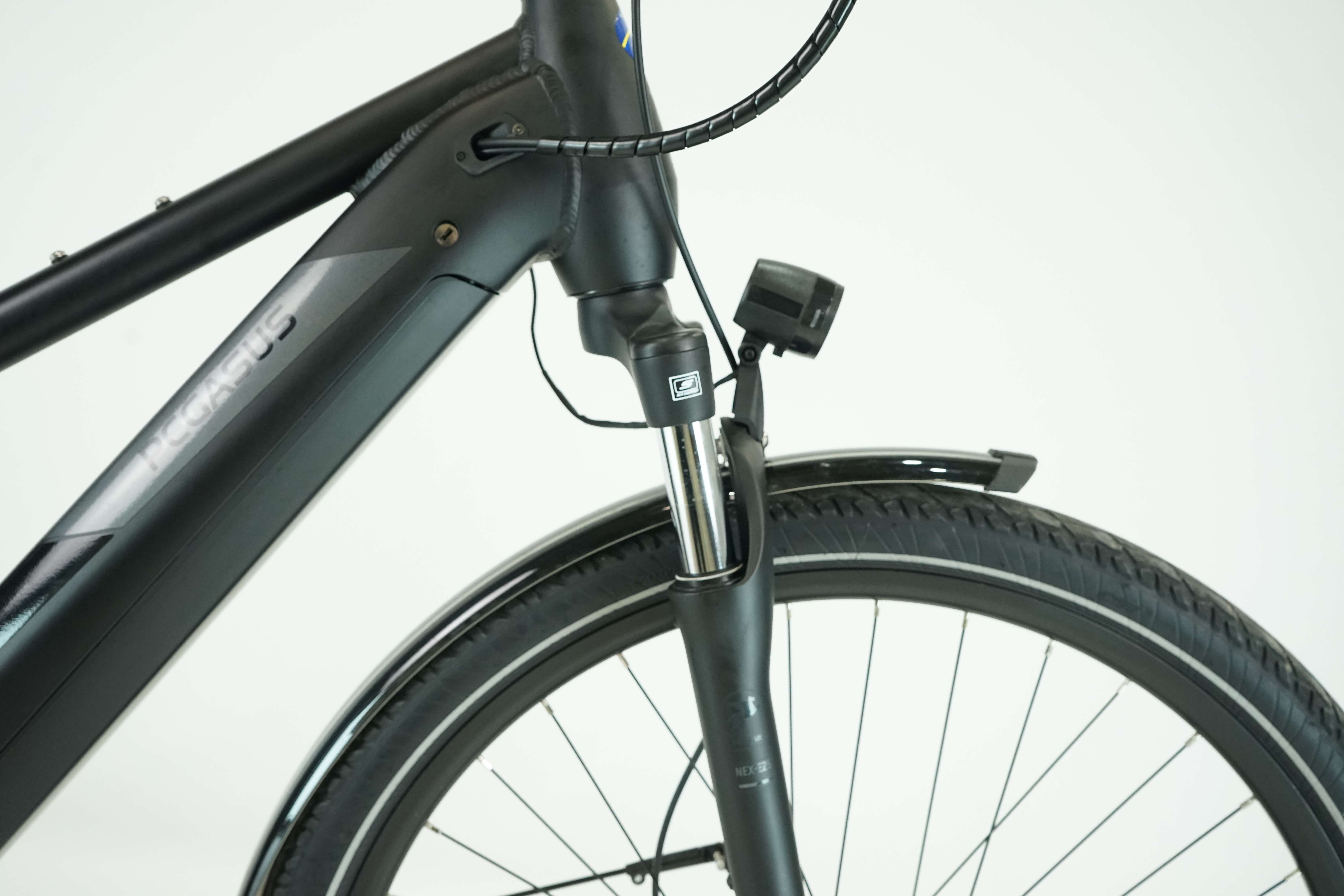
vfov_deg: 37.9
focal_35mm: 35
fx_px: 1307
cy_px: 448
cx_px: 672
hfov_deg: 54.4
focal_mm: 35
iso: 2500
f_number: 5.6
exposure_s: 1/200
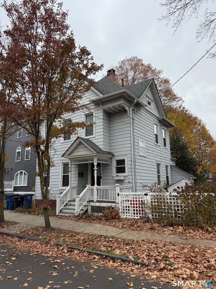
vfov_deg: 71.6
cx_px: 108
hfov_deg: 56.8
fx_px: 200
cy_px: 144
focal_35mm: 24
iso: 80
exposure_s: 1/527
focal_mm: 6.76
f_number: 1.78
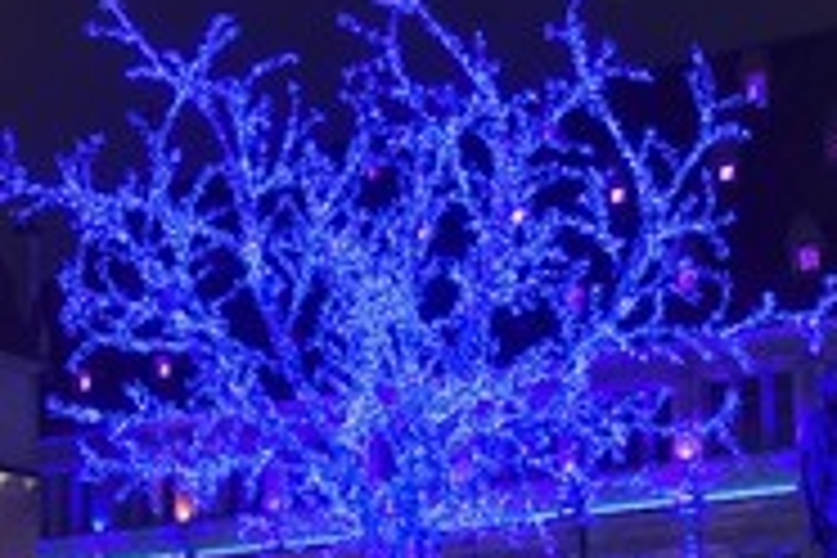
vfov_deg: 14.3
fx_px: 2209
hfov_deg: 21.4
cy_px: 500
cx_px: 279
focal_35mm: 95
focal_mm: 42
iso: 200
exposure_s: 1
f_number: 9
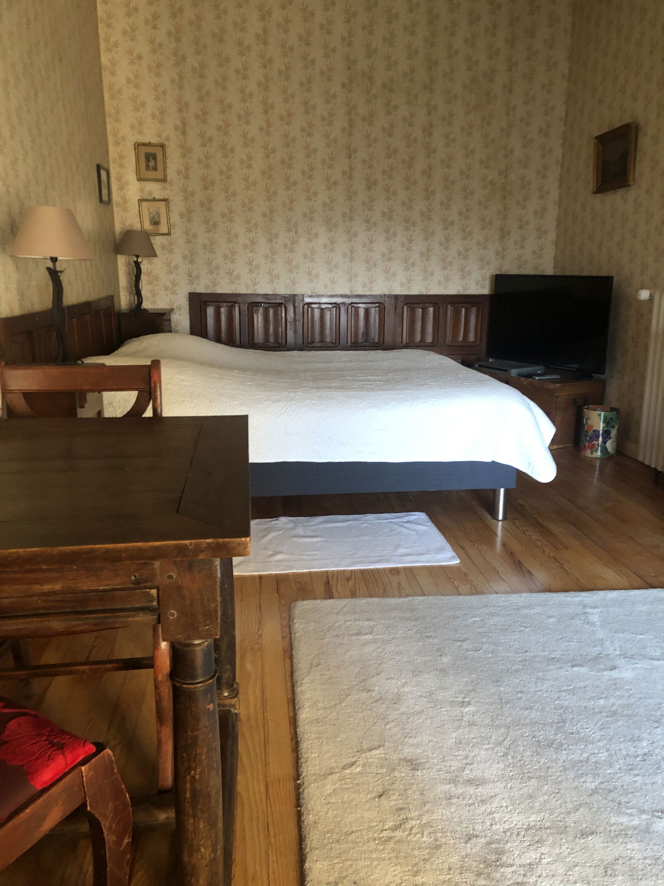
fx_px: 716
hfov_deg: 49.7
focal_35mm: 28
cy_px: 443
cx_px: 332
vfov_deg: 63.4
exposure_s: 1/9
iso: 100
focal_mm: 3.99
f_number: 1.8
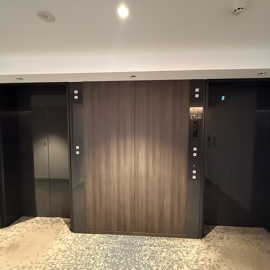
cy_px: 140
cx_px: 137
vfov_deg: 83.9
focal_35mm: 17
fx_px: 150
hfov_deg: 84.0
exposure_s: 1/54
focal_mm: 2.22
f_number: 2.2
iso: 1250
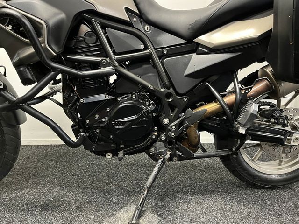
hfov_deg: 67.3
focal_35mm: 26
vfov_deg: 53.1
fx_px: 225
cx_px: 150
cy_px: 112
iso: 640
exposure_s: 1/33
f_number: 1.6
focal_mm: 5.1
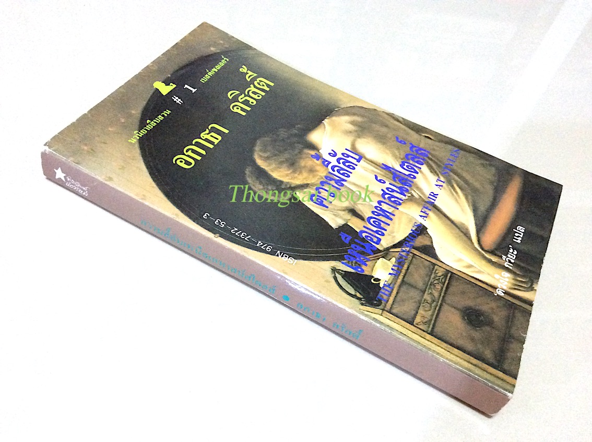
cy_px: 221
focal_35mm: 32
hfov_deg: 56.9
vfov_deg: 44.1
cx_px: 296
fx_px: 546
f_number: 2.4
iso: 500
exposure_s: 1/17
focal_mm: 3.3
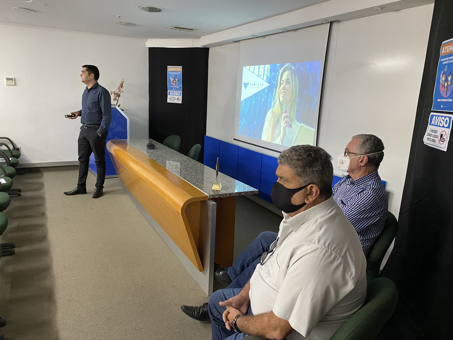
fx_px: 340
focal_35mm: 26
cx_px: 226
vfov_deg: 53.1
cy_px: 170
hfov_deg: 67.3
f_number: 1.8
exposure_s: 1/60
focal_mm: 4.25
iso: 320
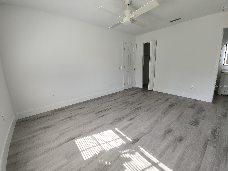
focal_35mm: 13
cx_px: 114
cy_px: 86
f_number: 2.2
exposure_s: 1/120
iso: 64
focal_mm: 2.2
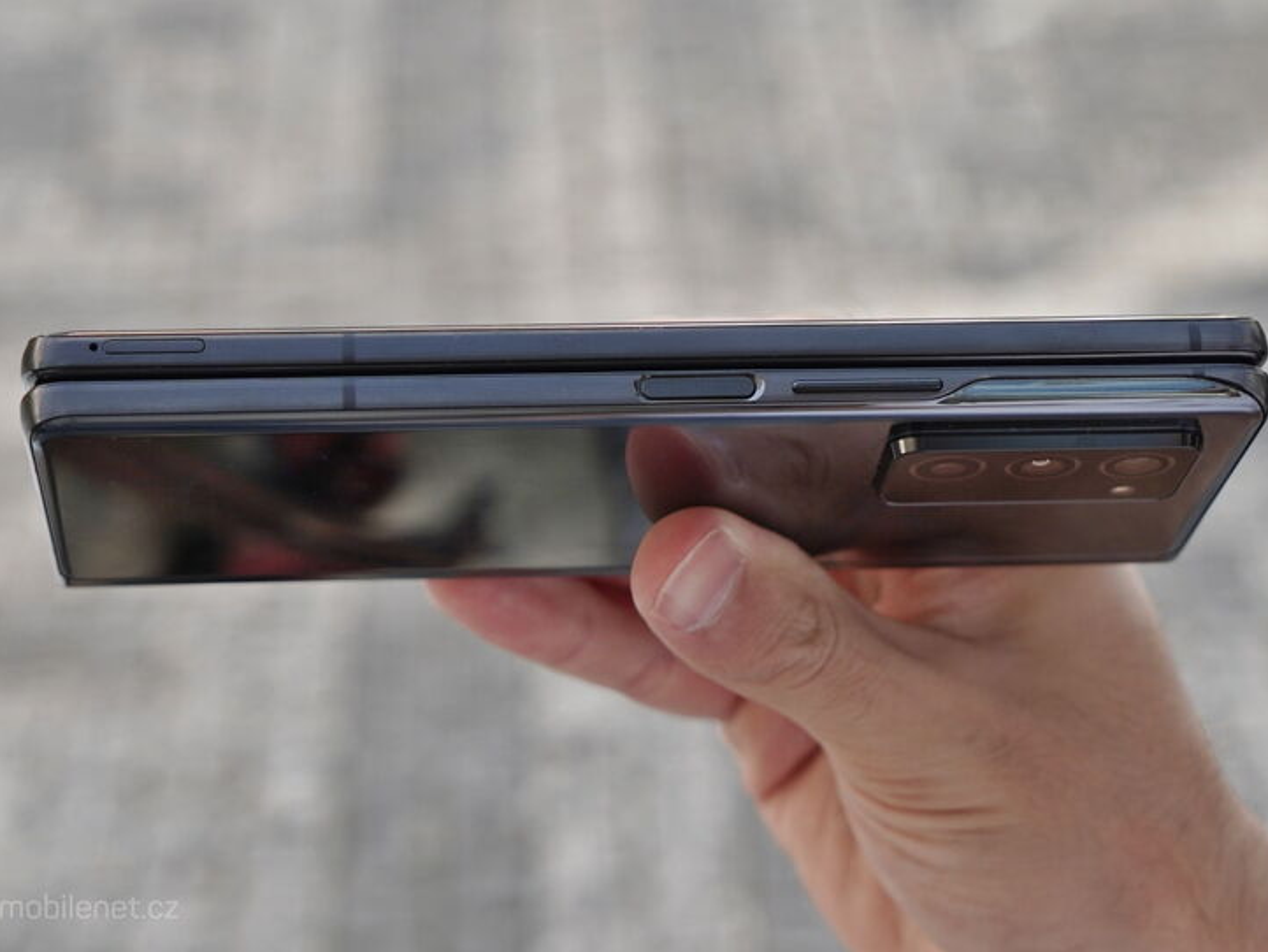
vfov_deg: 22.9
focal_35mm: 64
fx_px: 2345
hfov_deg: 30.3
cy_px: 469
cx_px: 637
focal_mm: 58
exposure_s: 1/250
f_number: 6.3
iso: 400
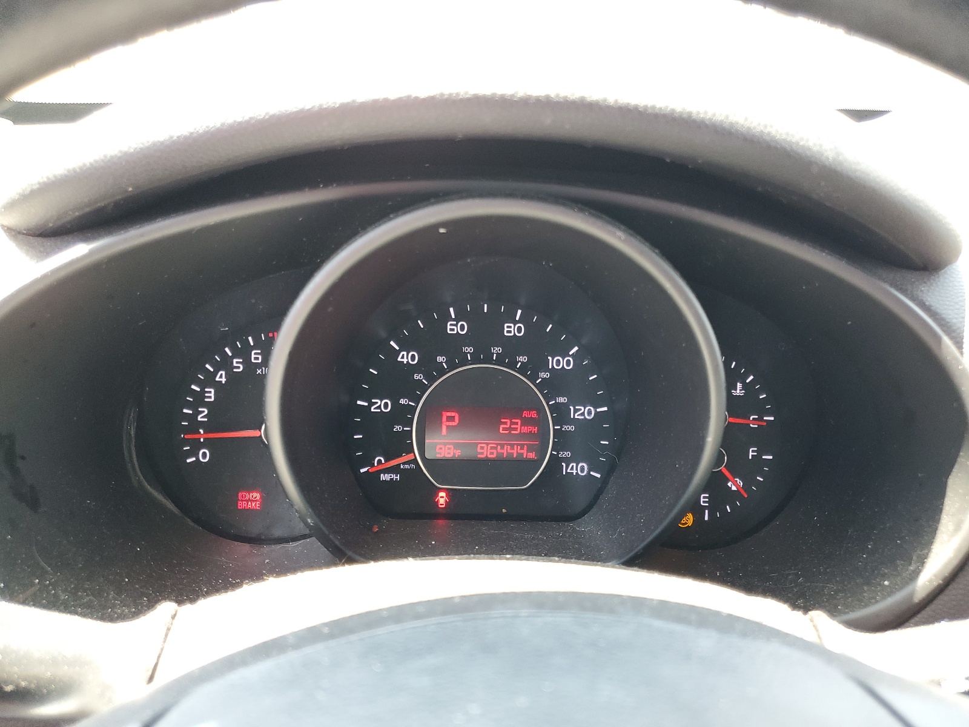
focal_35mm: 26
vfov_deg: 53.1
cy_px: 364
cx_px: 484
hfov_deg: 67.3
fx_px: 728
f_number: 1.5
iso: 100
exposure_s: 1/60.2
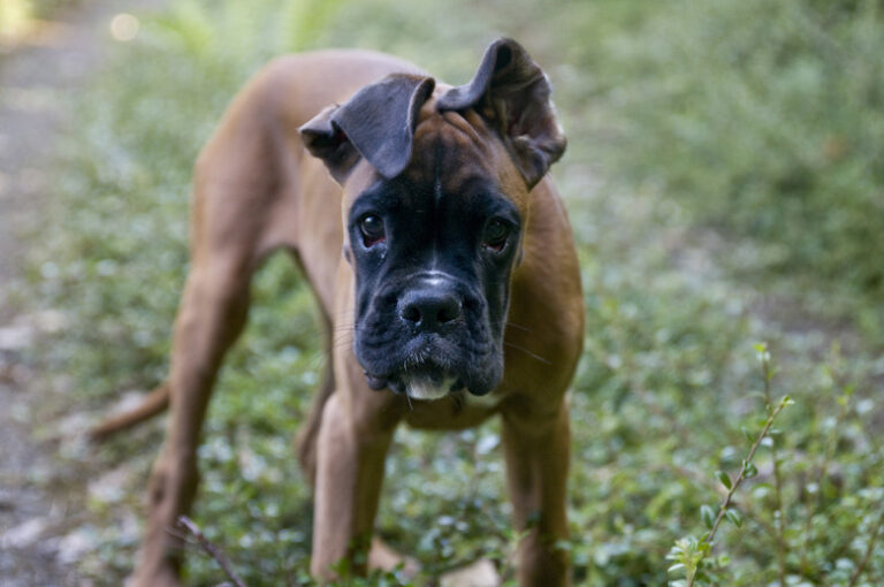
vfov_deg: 16.5
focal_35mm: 82
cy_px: 294
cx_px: 442
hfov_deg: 24.6
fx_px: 2023
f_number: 2.8
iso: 200
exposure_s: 1/180
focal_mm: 55
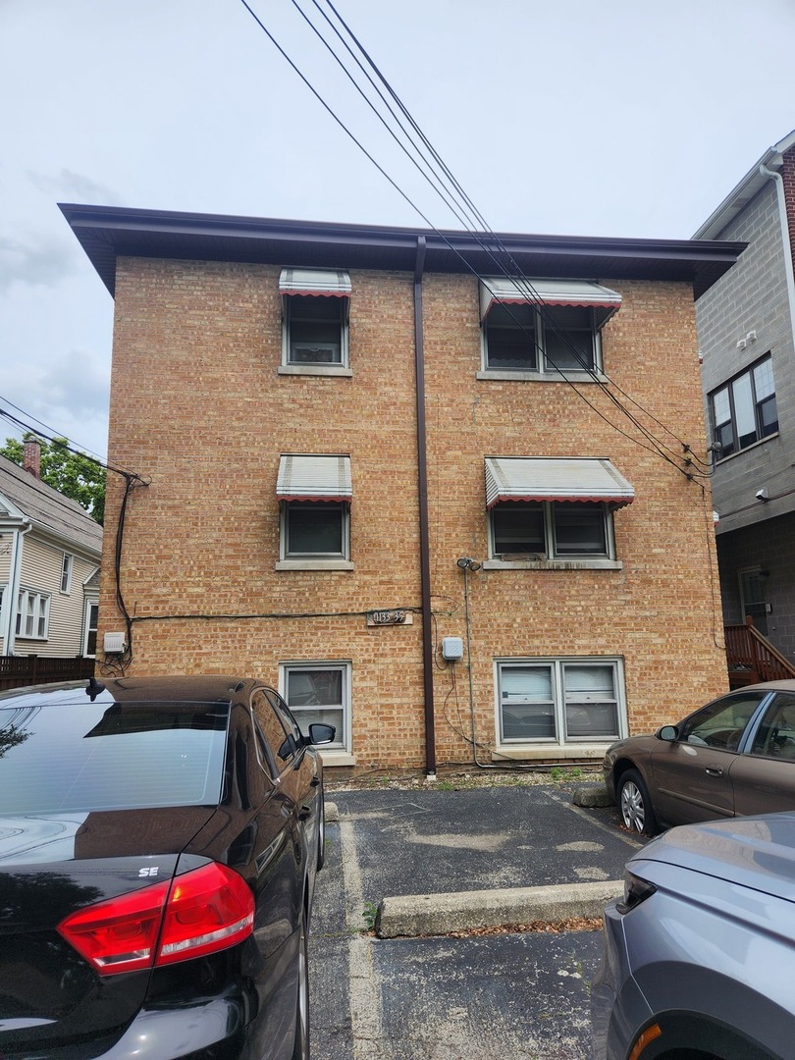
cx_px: 398
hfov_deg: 58.9
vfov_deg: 73.9
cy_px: 530
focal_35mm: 23
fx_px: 704
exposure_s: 1/1538
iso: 20
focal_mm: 5.4
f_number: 1.8
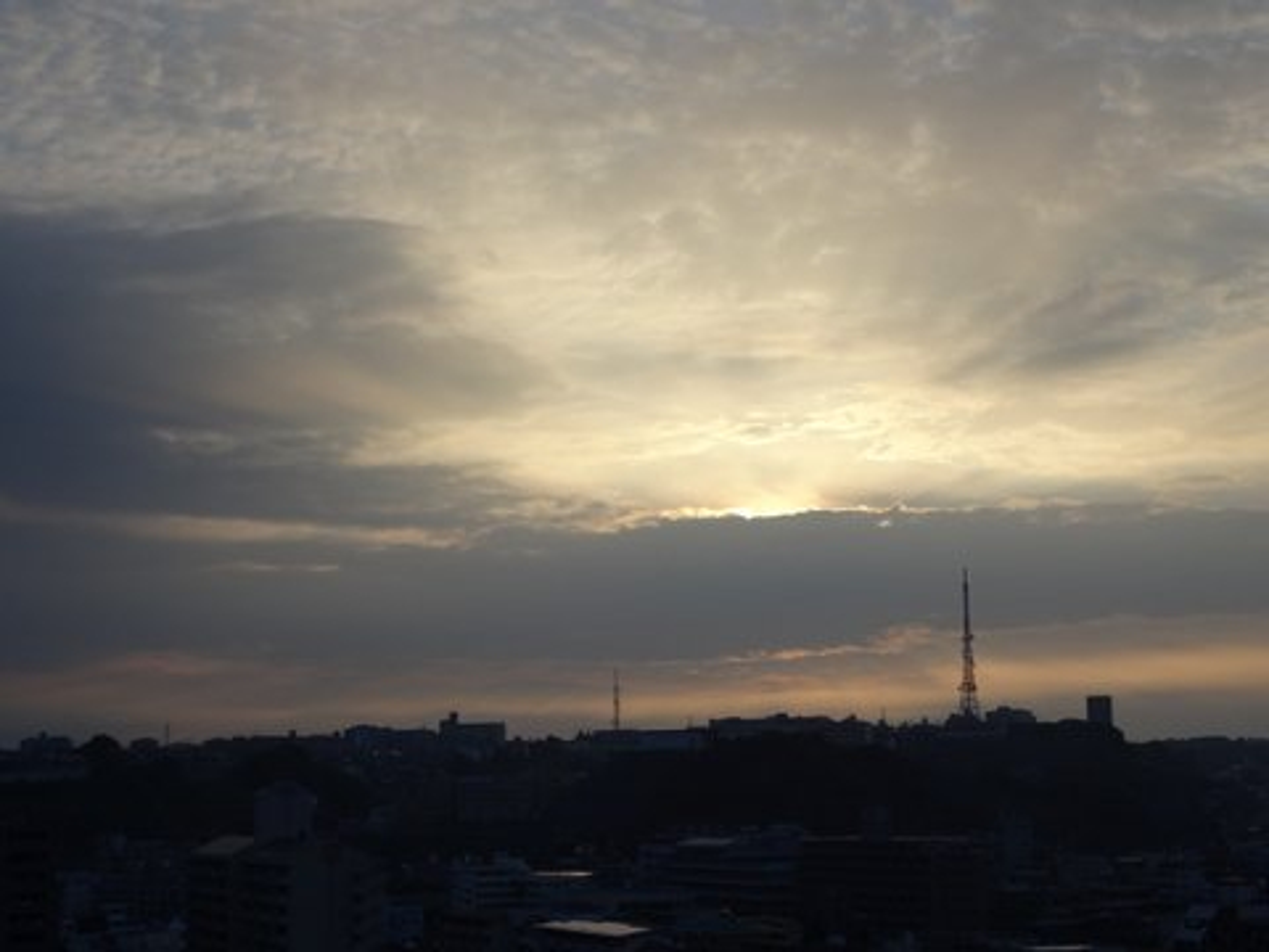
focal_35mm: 62
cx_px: 634
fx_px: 2273
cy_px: 476
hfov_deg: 31.2
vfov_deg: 23.7
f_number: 4.5
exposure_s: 1/640
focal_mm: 10.59
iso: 80
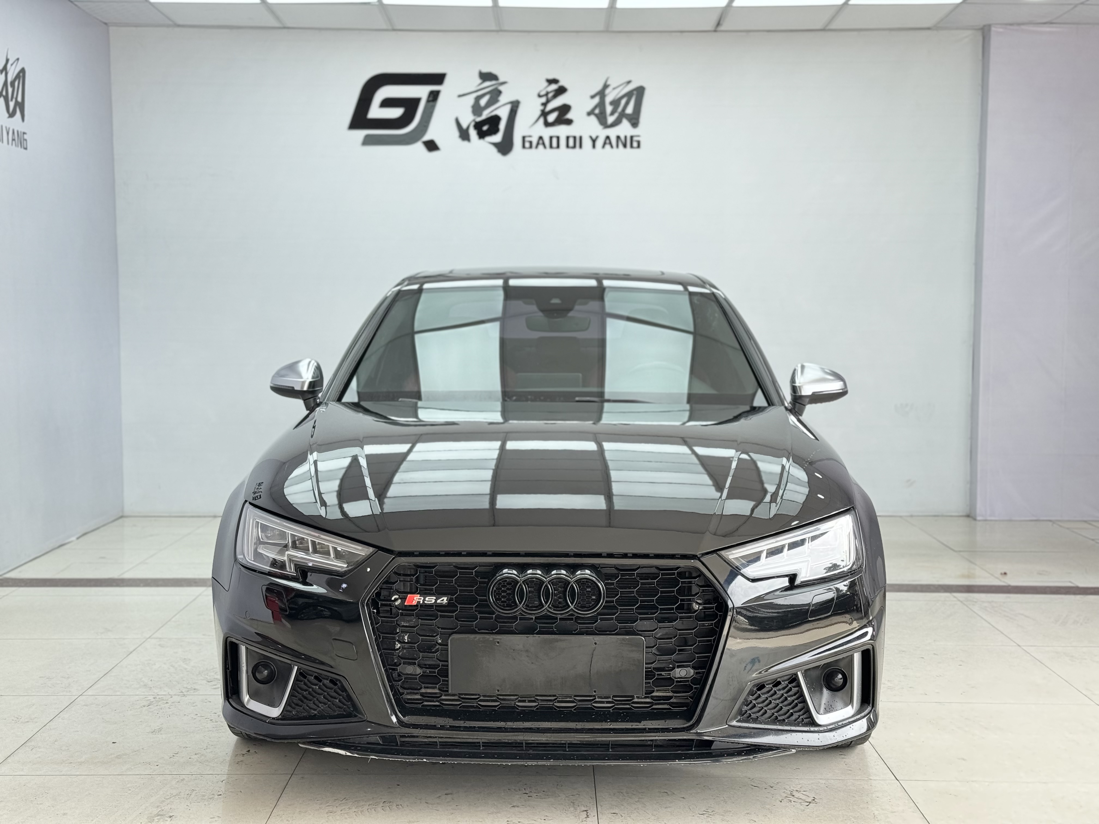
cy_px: 412
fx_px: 1524
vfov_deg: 30.3
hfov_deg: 39.7
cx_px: 550
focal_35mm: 48
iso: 64
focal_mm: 6.76
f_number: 1.78
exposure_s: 1/358
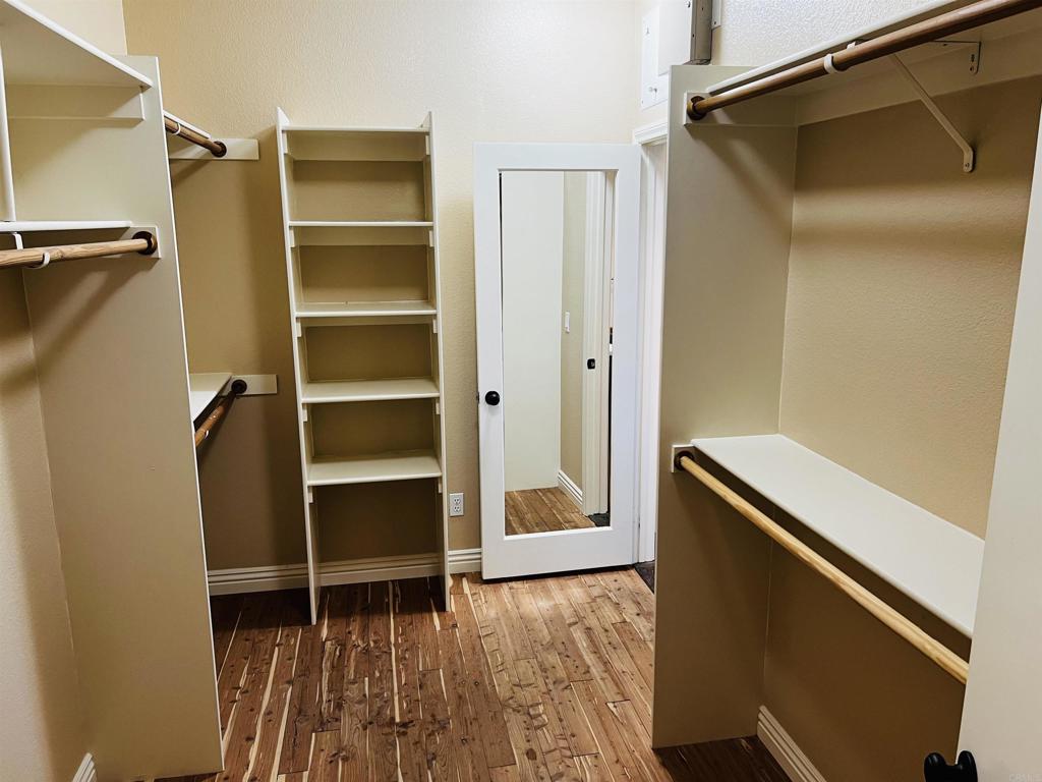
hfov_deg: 67.3
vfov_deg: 53.1
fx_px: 783
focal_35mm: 26
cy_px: 391
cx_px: 521
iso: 100
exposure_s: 1/60
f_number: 1.5
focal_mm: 5.7
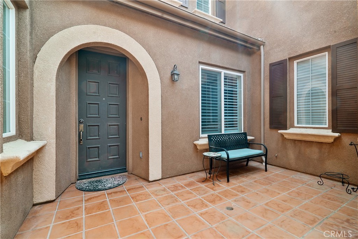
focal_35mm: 16
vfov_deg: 73.8
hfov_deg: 96.7
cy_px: 120
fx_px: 159
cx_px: 179
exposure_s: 1/15
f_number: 11
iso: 250
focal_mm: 16
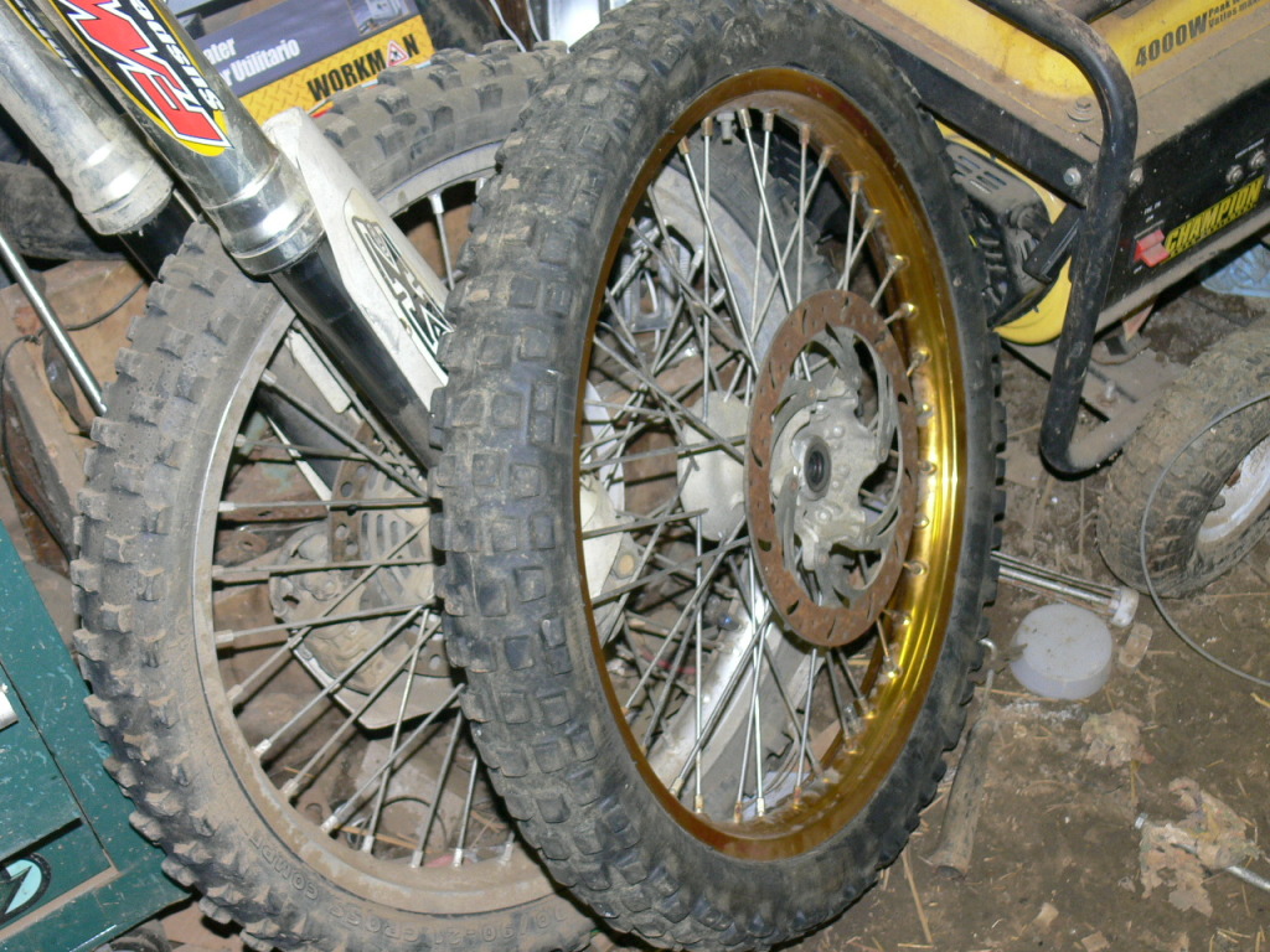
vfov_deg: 27.5
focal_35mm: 53
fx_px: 1944
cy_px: 476
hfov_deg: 36.2
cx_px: 635
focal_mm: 9.7
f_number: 3.2
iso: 100
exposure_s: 1/30
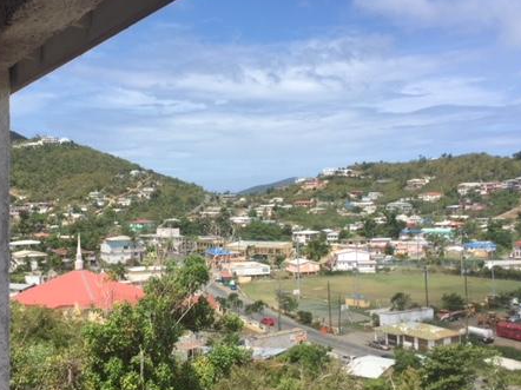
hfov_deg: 44.6
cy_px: 177
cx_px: 213
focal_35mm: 42
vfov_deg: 34.3
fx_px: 632
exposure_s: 1/2083
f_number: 2.2
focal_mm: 4.15
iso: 32
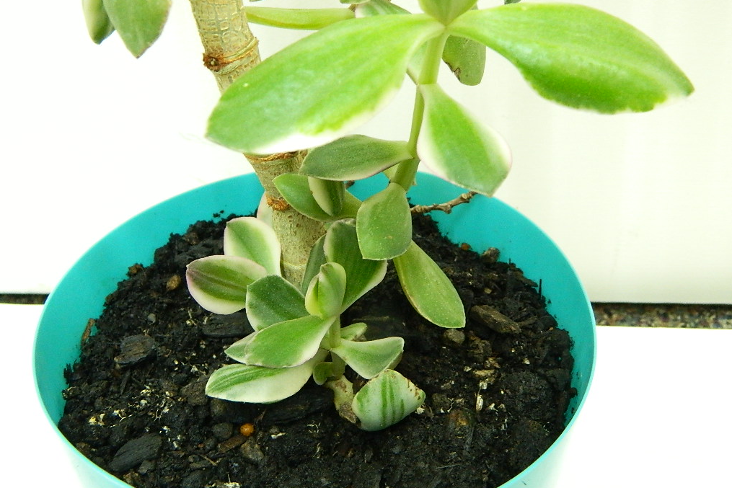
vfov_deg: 31.2
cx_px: 368
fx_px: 874
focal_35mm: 43
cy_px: 226
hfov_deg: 45.4
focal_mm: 7.3
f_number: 3.5
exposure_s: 1/25
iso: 400
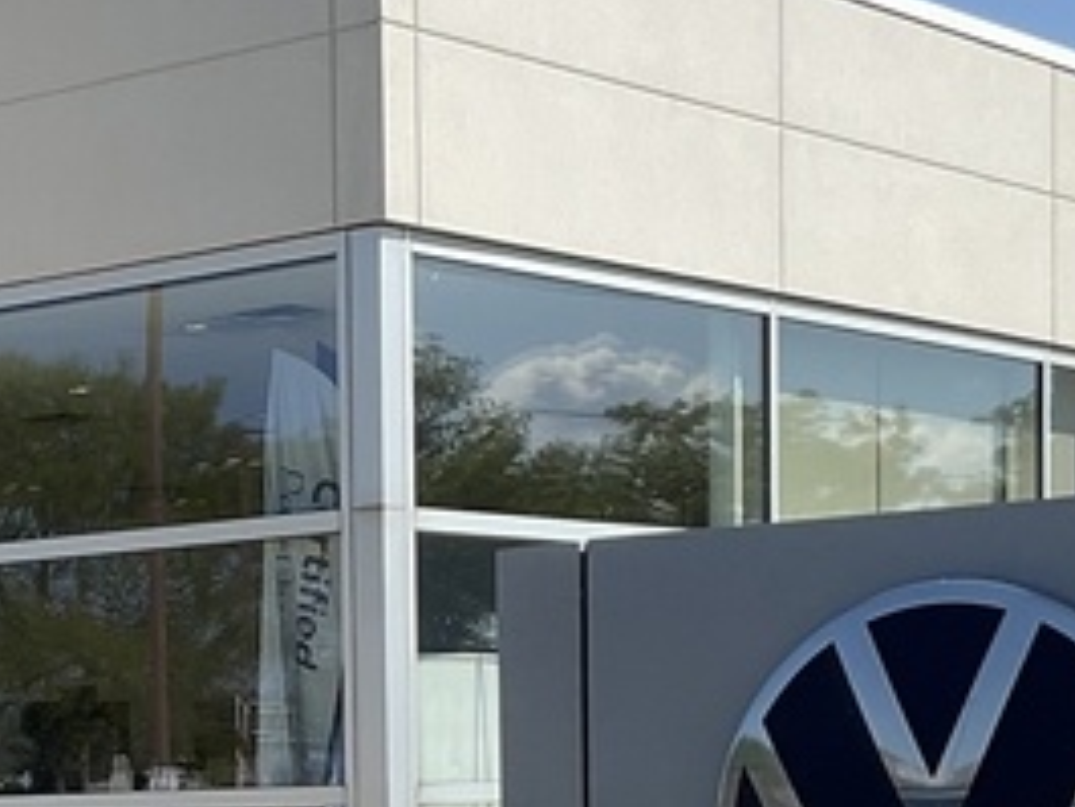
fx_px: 3480
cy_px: 1010
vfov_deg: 12.9
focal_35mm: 112
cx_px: -32
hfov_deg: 17.1
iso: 16
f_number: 1.8
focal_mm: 3
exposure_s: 1/1490
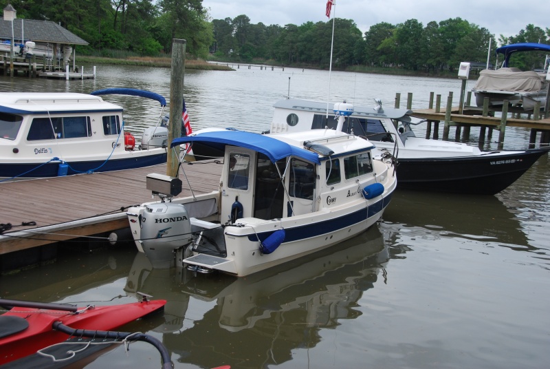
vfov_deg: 28.2
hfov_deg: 41.1
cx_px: 275
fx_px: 734
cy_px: 184
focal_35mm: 48
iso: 200
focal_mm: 32
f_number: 5
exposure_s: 1/100
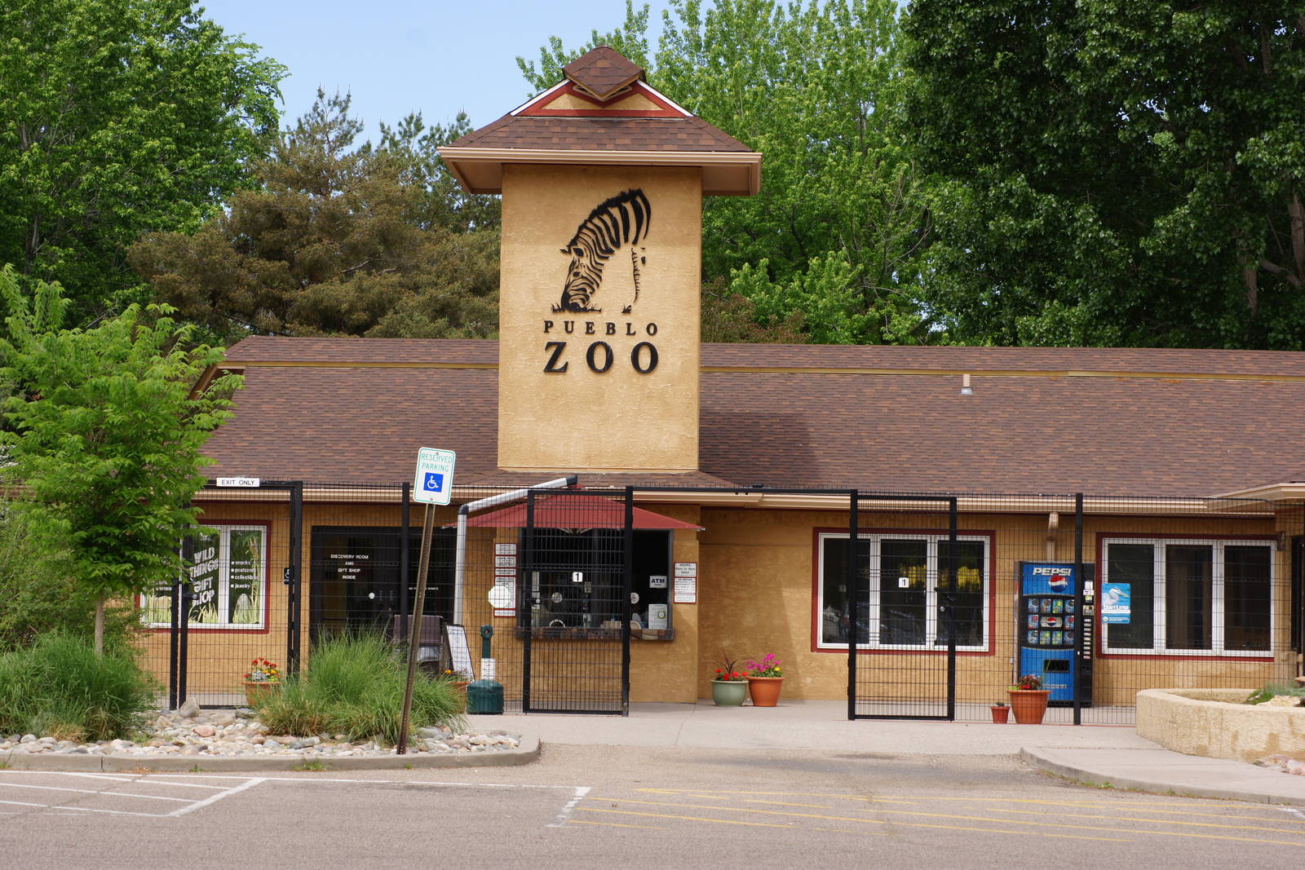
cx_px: 652
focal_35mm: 112
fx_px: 4078
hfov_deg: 18.2
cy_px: 435
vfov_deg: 12.2
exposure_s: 1/200
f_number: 10
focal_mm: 75
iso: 200
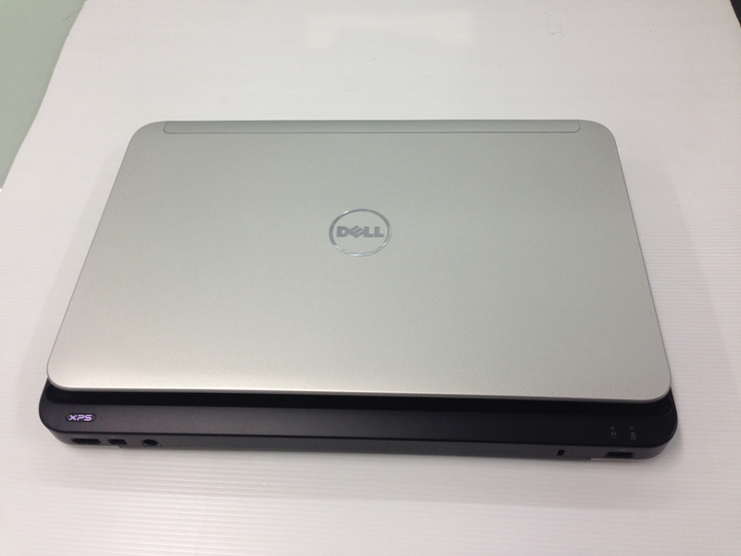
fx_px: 706
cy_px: 278
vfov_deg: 42.9
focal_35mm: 33
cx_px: 370
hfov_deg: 55.4
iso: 64
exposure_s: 1/33
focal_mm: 4.12
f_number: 2.4
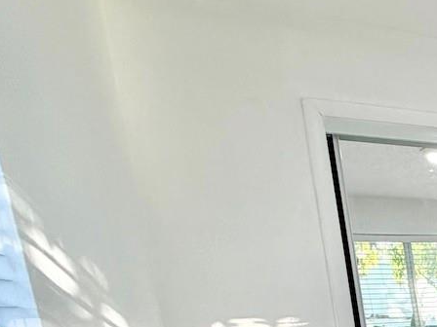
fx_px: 631
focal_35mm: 50
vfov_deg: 25.3
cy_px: 419
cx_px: 715
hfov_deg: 24.8
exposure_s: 1/120
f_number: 2.2
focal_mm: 2.22
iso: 160
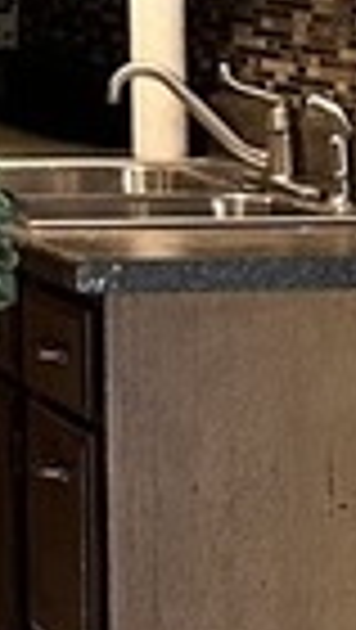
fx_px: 3382
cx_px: -487
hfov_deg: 5.8
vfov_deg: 10.5
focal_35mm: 202
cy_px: -122
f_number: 1.78
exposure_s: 1/60
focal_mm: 6.86
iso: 320
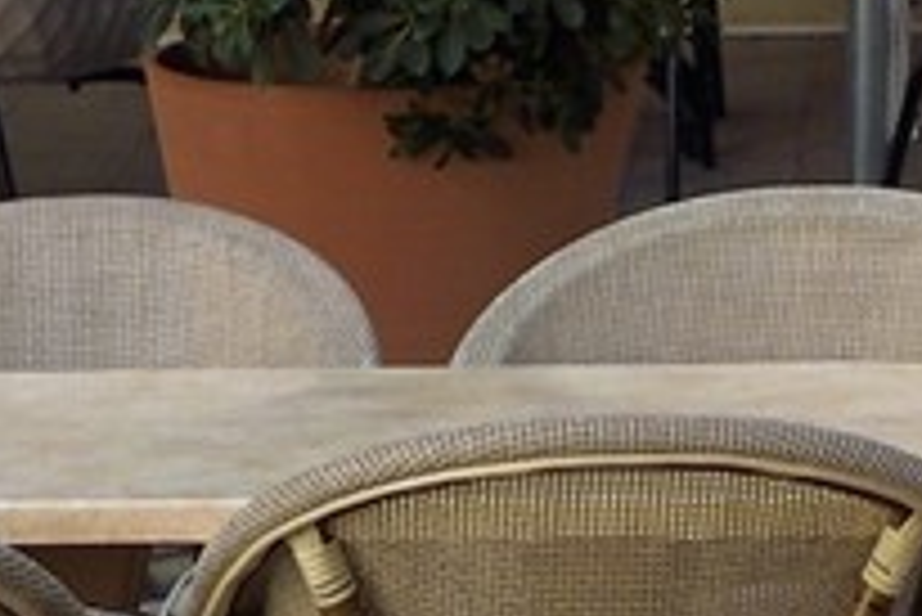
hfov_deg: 7.6
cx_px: 1570
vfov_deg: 4.8
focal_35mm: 265
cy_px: -1767
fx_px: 6792
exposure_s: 1/250
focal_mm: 34
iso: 200
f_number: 7.1
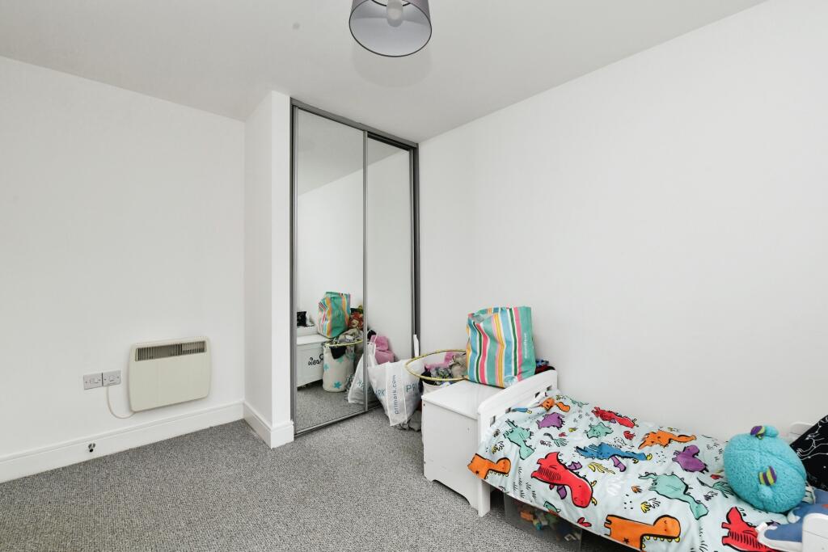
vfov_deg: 81.2
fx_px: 322
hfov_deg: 104.2
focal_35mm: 14
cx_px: 414
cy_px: 276
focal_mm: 14
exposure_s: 1/60
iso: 800
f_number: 9
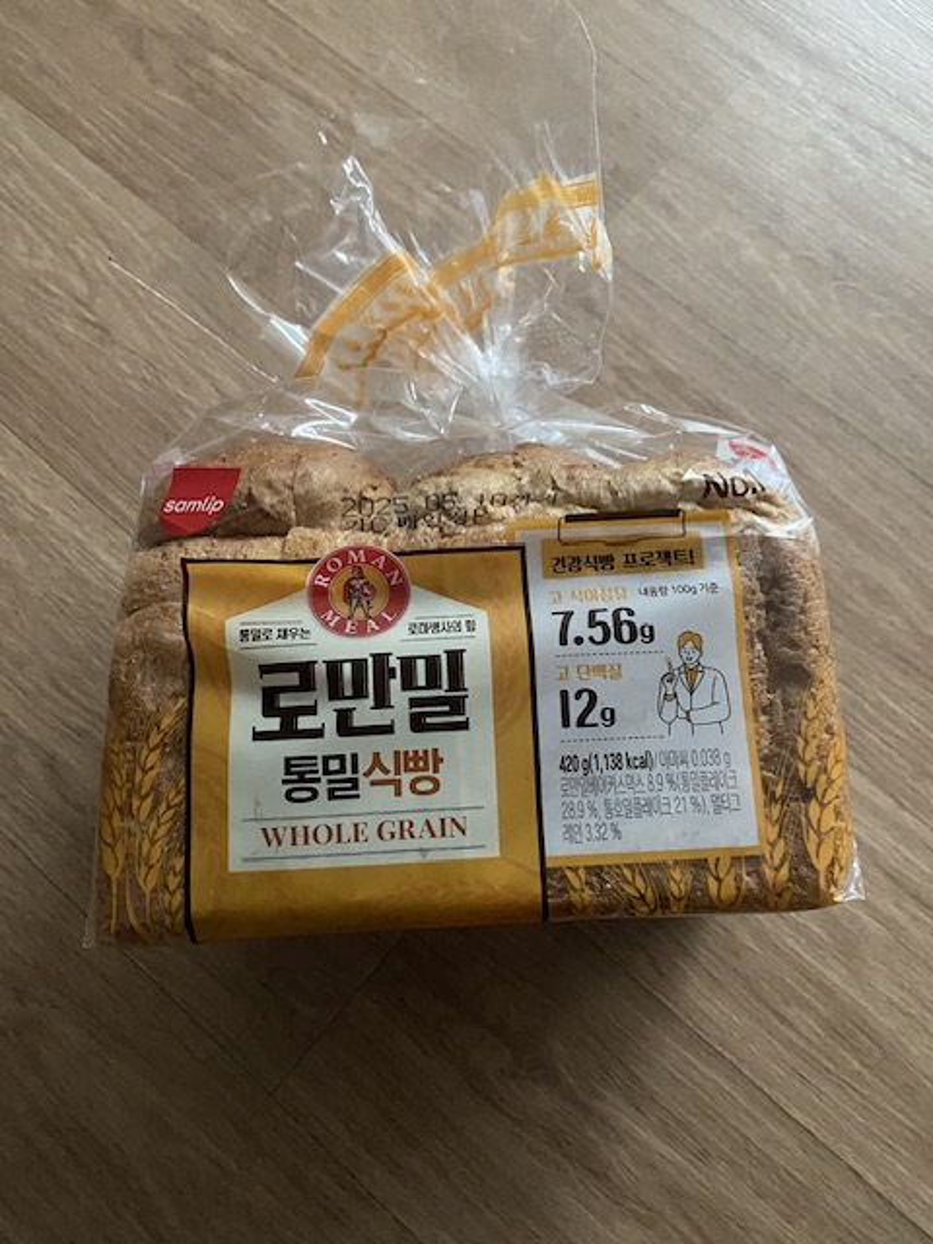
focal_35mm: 26
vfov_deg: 67.3
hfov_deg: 53.1
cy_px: 622
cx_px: 466
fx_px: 934
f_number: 1.8
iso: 800
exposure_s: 1/30
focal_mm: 4.25
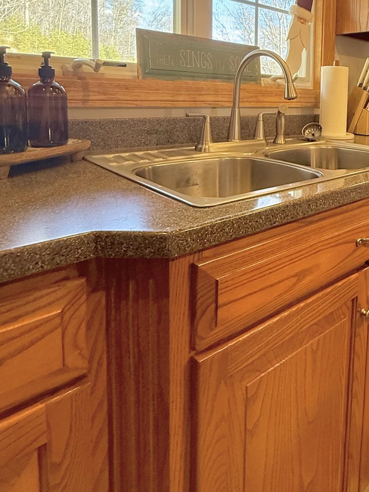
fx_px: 384
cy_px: 135
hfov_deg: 47.1
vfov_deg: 62.3
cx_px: 320
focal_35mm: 27
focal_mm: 2.22
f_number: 2.2
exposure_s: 1/77
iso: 320
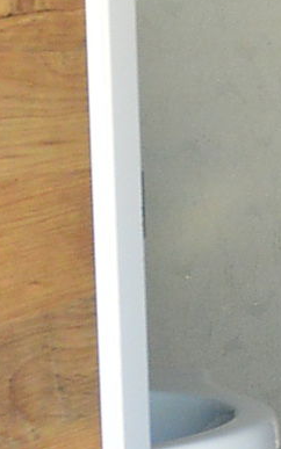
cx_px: 1576
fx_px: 2254
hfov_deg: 5.1
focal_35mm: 184
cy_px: 154
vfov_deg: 11.4
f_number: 6.3
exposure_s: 1/50
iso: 1600
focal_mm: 19
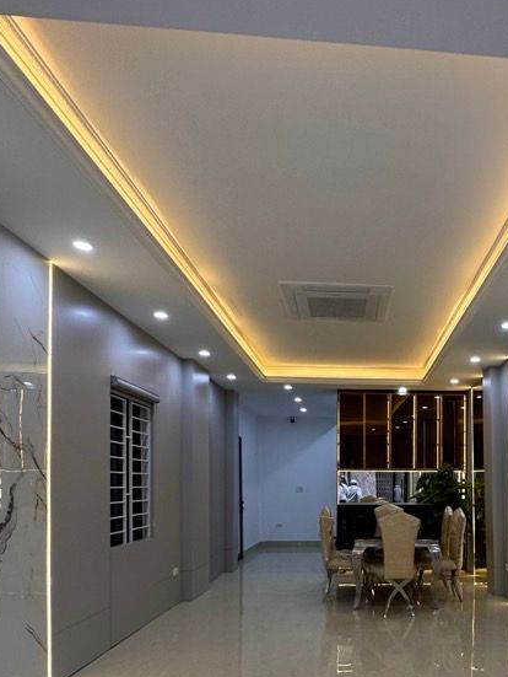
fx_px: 508
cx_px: 375
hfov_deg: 51.1
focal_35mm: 26
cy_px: 483
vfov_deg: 64.4
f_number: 2.2
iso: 125
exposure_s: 1/100
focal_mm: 2.22
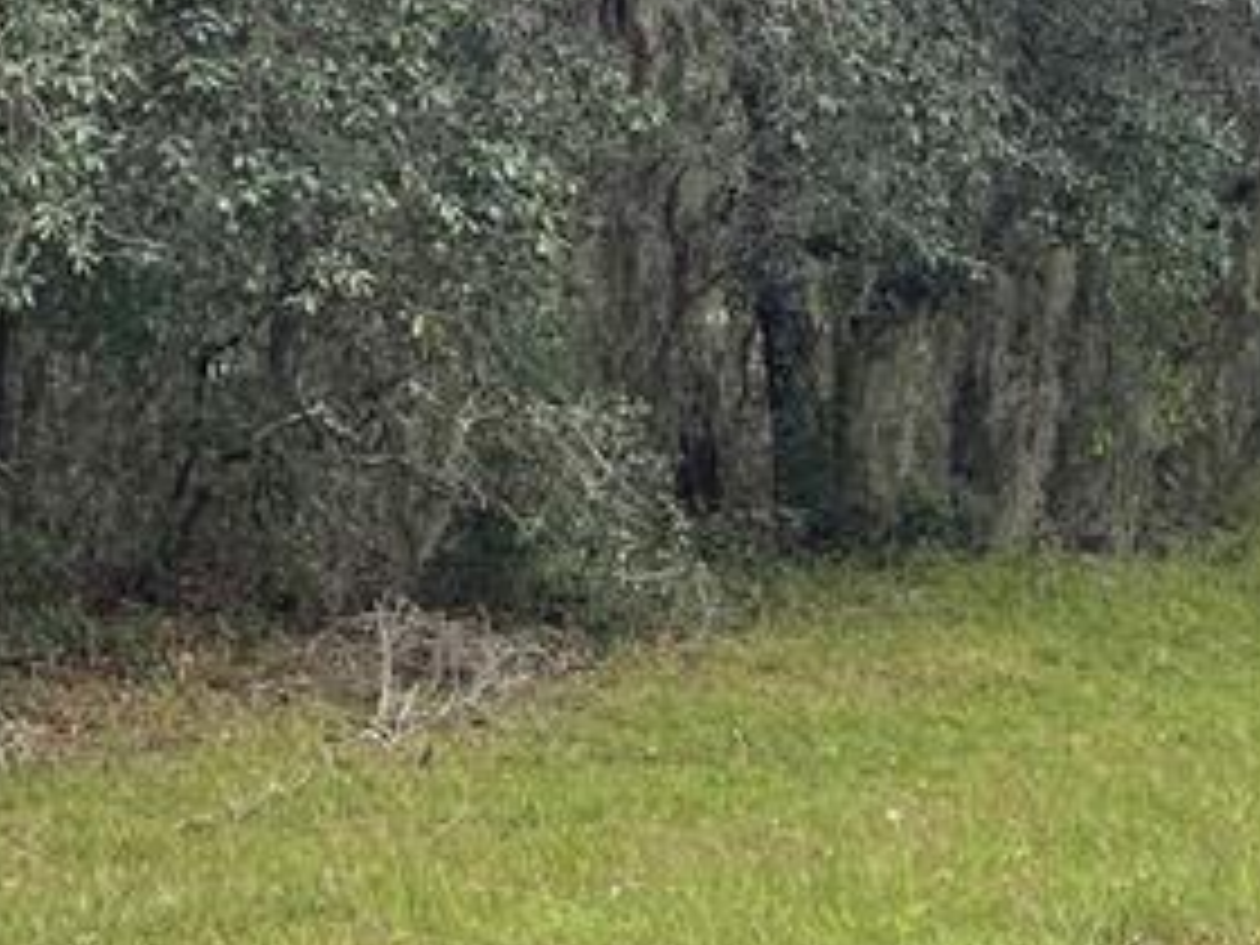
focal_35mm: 95
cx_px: 104
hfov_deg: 20.2
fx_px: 3458
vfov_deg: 15.2
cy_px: -45
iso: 32
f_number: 1.6
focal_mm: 5.1
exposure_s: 1/246
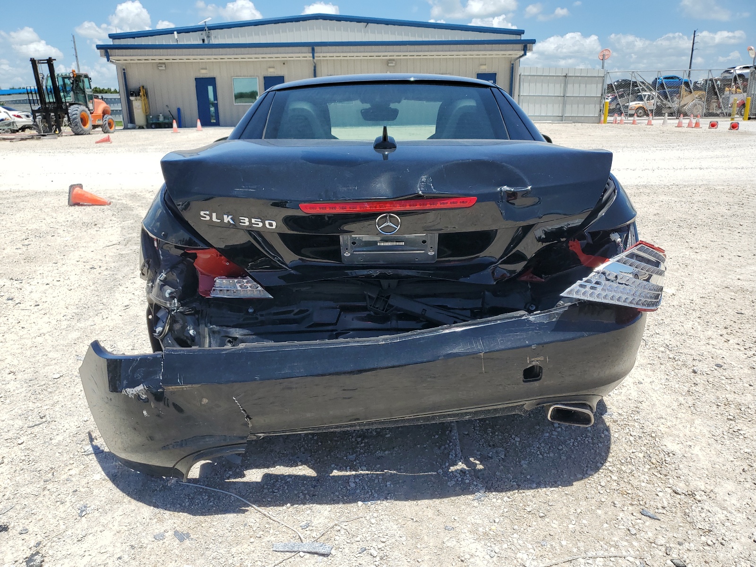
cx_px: 378
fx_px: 568
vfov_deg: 53.1
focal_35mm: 26
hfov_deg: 67.3
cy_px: 284
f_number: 1.5
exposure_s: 1/3333
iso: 50
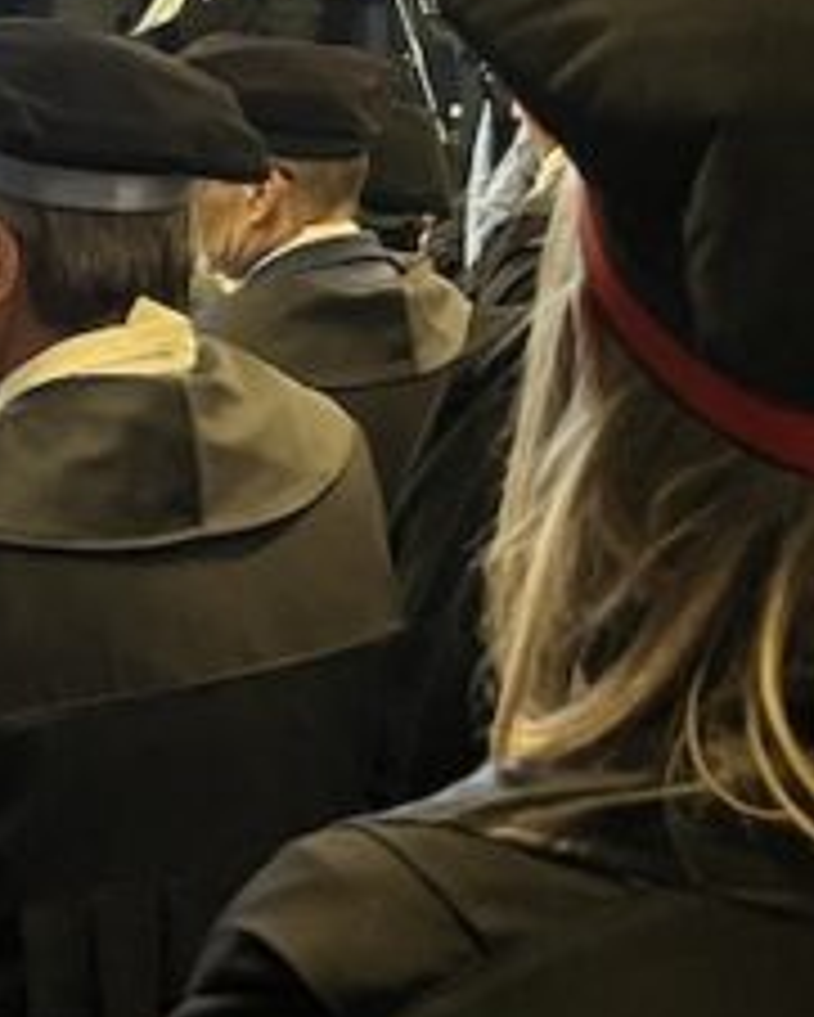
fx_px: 3461
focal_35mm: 115
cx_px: 27
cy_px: 72
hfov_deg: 13.3
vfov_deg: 16.5
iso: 250
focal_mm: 5.1
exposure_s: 1/59
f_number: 1.6
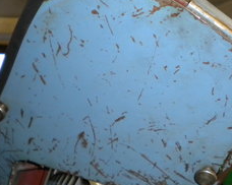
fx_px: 412
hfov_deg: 31.4
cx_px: 142
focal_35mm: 60
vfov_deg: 25.3
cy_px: 101
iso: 400
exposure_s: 1/30
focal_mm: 6.3
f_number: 3.1
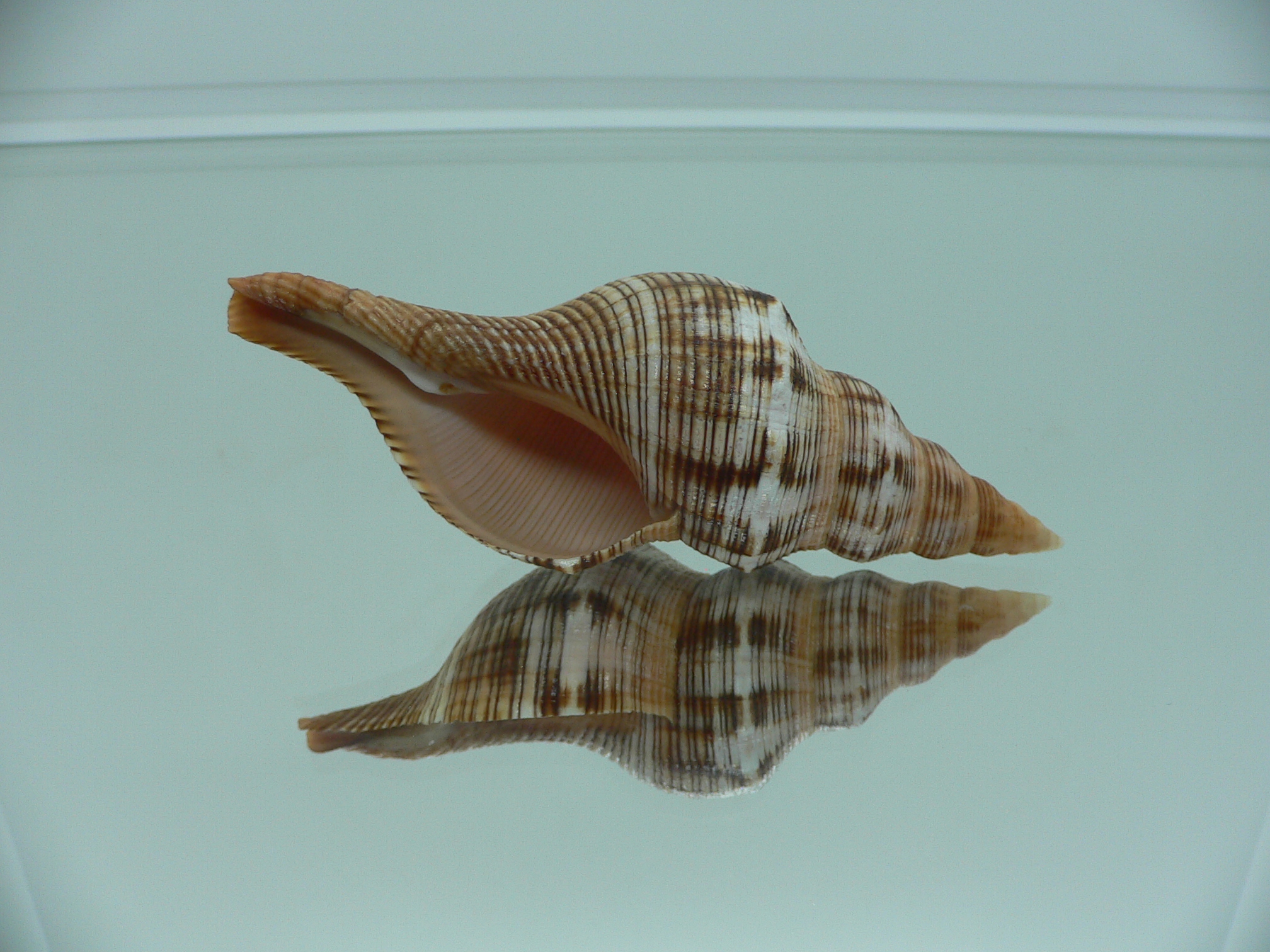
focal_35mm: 35
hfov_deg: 52.6
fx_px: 1284
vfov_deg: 40.7
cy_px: 476
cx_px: 635
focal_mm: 4.6
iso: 80
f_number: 2.8
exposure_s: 1/60
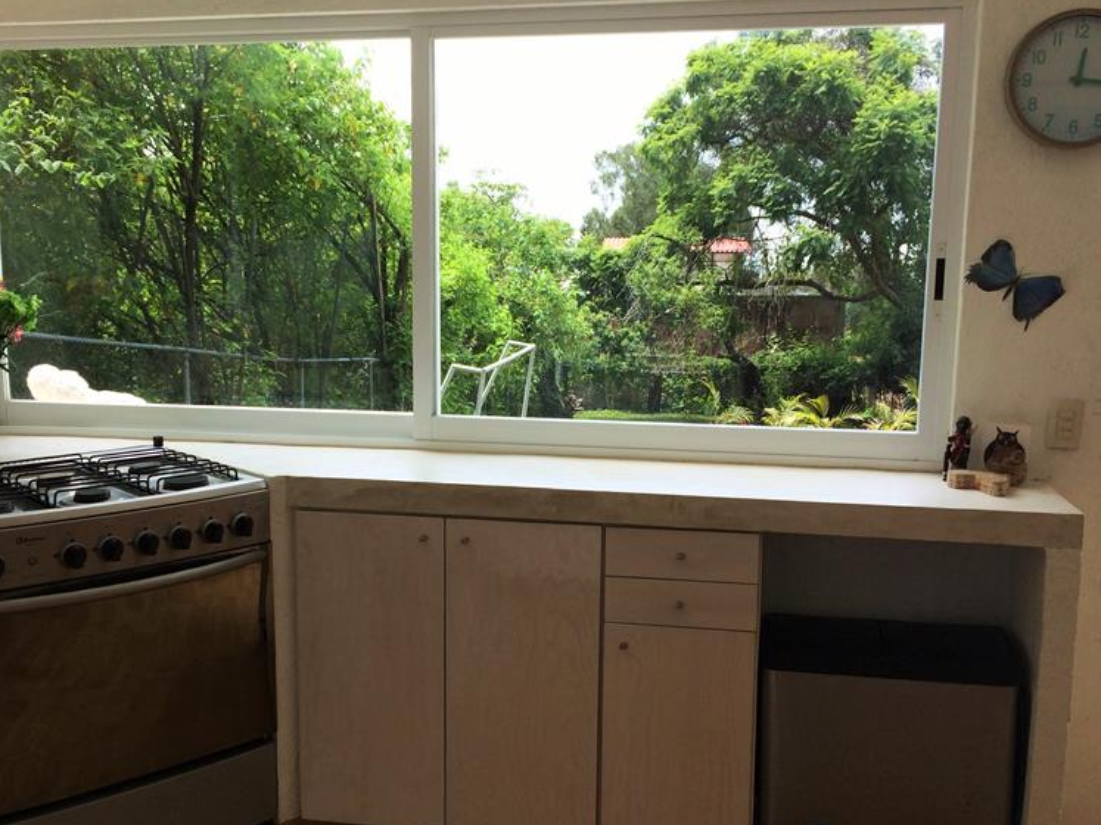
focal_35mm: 38
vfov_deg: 37.7
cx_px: 502
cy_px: 454
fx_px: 1208
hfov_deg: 48.9
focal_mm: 4.15
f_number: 2.2
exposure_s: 1/446
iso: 32
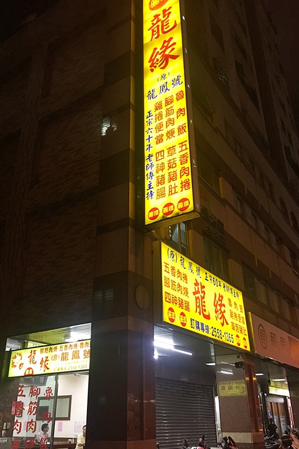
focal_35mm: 31
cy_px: 223
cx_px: 142
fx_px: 386
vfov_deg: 60.3
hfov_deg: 42.3
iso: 125
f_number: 2.2
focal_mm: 4.15
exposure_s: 1/30
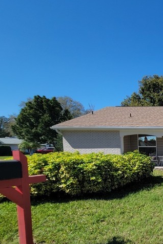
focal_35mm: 29
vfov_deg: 61.6
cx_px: 229
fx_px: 197
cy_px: 168
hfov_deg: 30.8
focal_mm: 2.2
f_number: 2.2
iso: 50
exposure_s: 1/1737
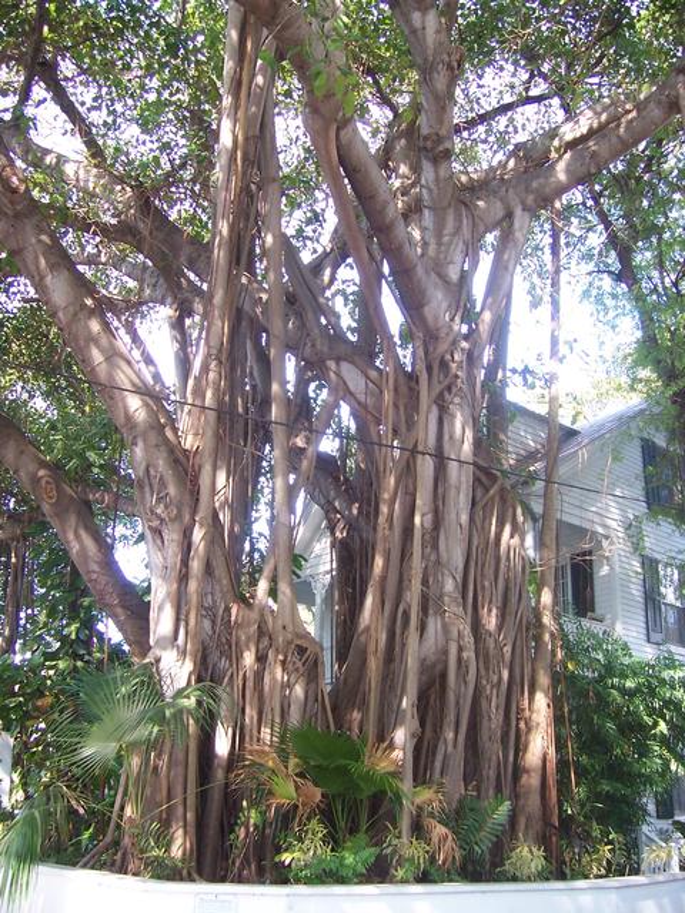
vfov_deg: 51.4
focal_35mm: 36
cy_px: 456
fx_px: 950
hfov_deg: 39.7
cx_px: 342
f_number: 3
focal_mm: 6
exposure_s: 1/90
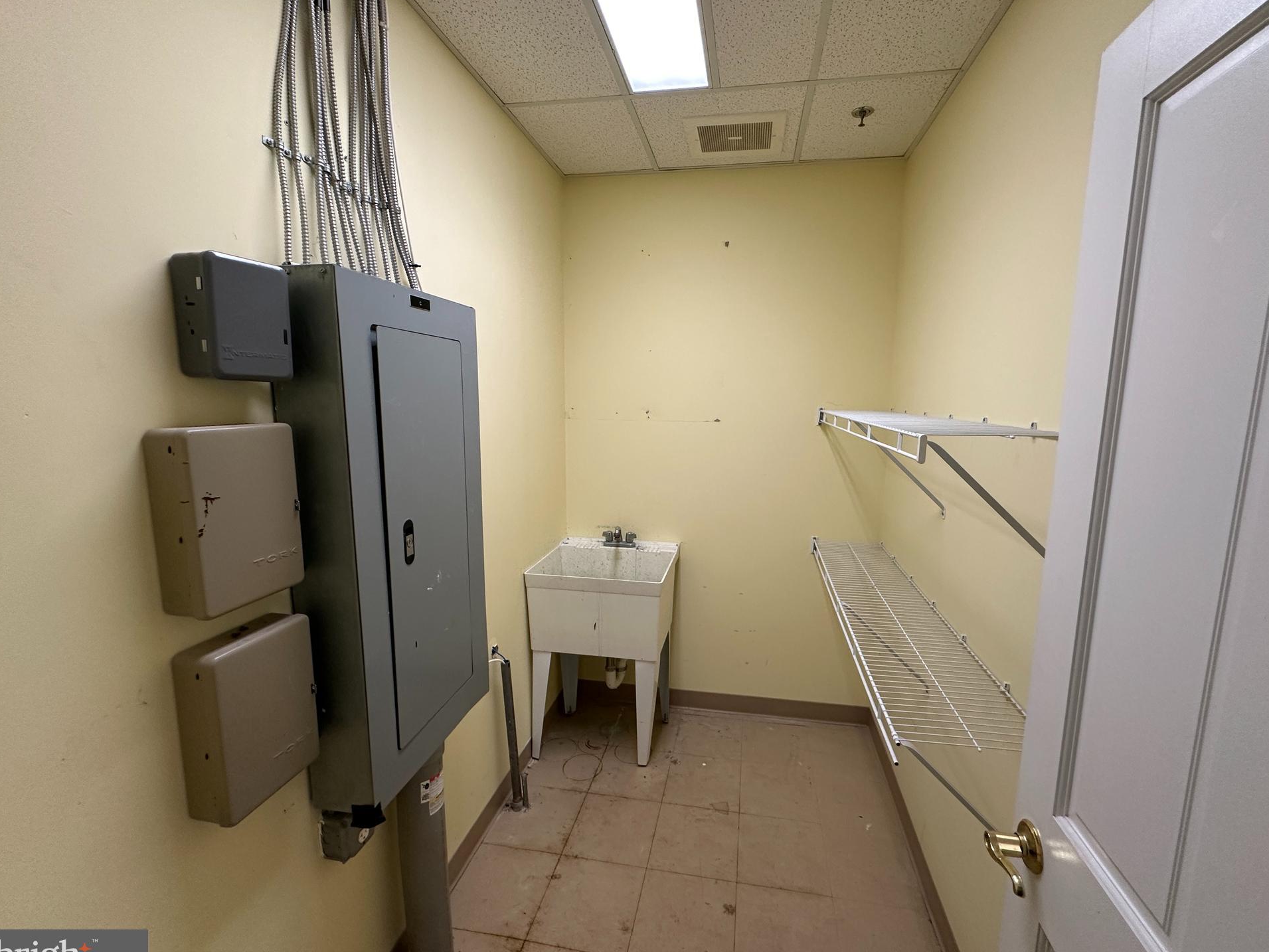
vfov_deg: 81.8
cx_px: 662
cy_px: 474
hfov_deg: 98.1
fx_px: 550
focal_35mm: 15
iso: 160
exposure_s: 1/60
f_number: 2.2
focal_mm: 2.22
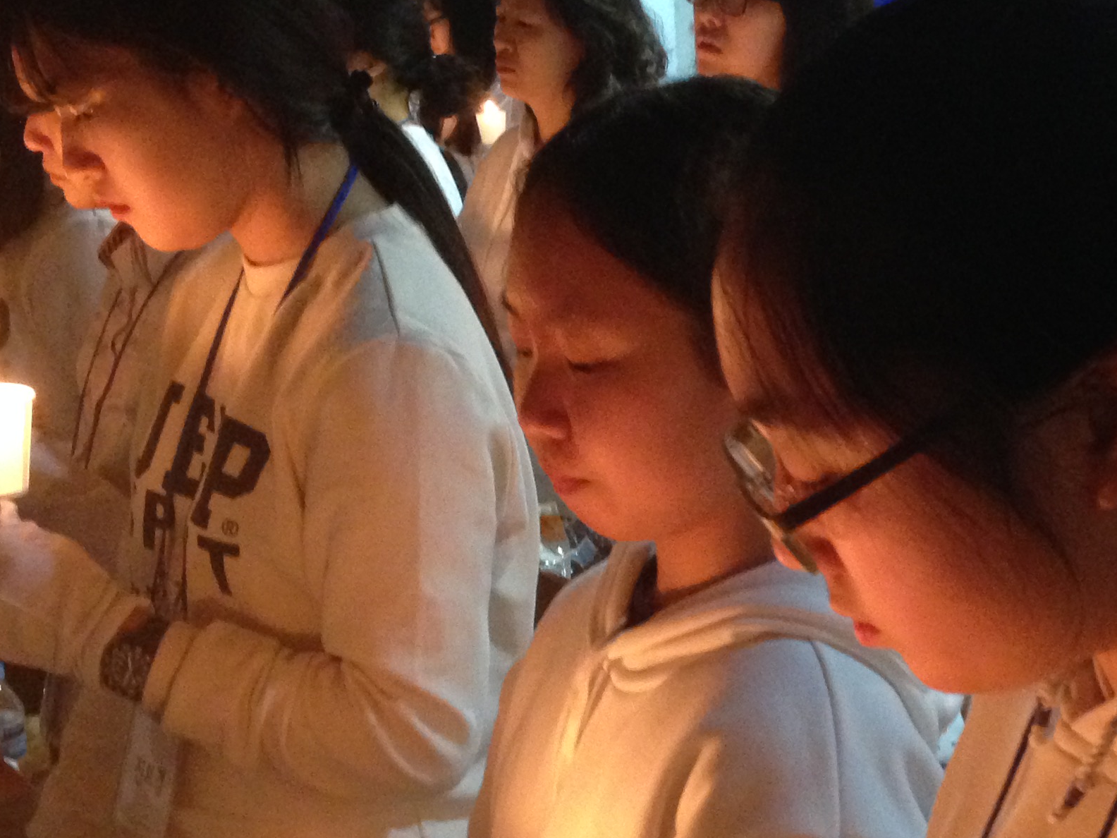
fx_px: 2194
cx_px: 771
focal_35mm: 68
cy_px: 544
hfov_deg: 28.3
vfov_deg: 21.5
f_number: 2.4
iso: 500
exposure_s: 1/15
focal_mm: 4.12
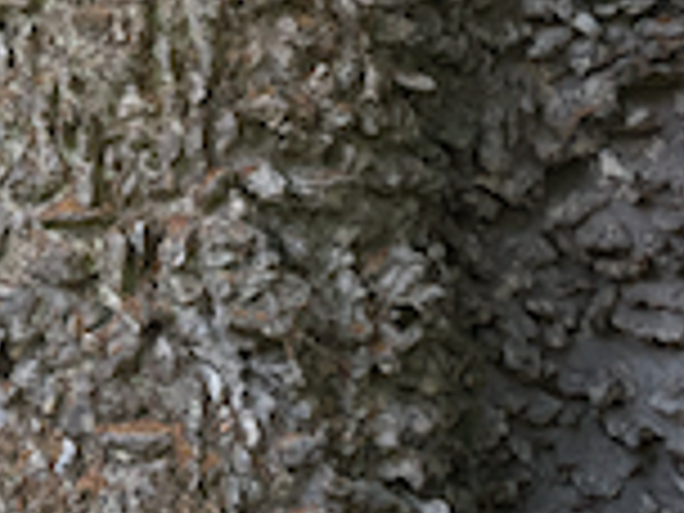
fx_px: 1996
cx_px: -14
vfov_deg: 14.1
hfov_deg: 18.9
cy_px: -153
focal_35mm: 101
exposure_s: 1/218
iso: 200
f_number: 1.78
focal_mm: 6.76
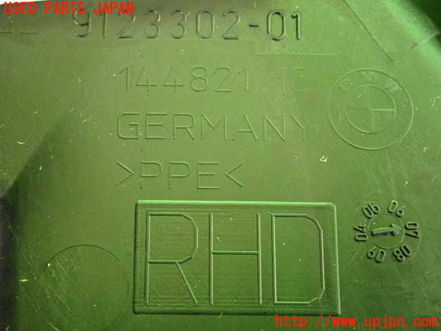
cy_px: 166
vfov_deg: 23.7
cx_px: 220
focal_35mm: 62
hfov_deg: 31.2
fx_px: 790
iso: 3200
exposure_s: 1/125
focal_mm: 11.09
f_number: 3.6
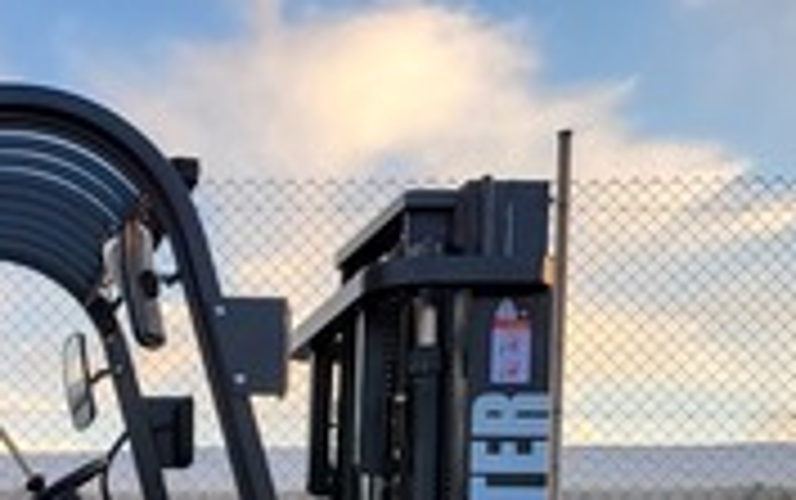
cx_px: -110
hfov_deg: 24.2
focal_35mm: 79
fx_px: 1715
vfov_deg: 15.5
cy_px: 712
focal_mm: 5
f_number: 1.8
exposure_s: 1/224
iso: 40
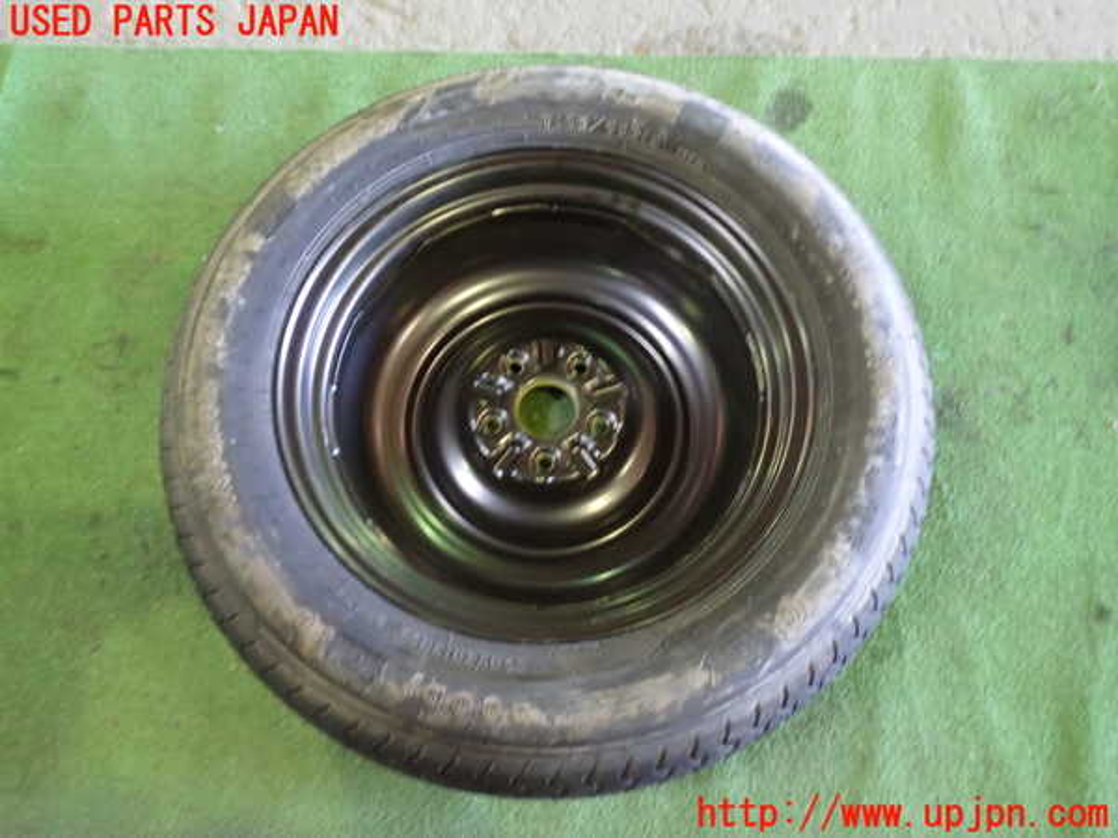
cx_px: 559
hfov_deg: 60.0
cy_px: 419
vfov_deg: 46.8
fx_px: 969
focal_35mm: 30
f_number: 2.3
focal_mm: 5.4
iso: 800
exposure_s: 1/25
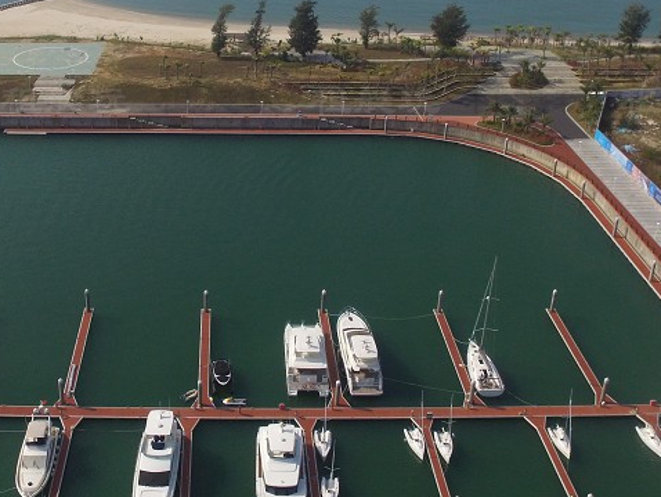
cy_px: 143
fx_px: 783
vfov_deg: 34.6
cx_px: 221
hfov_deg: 45.1
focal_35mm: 41
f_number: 2.8
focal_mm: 3.61
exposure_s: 1/2237
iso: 100
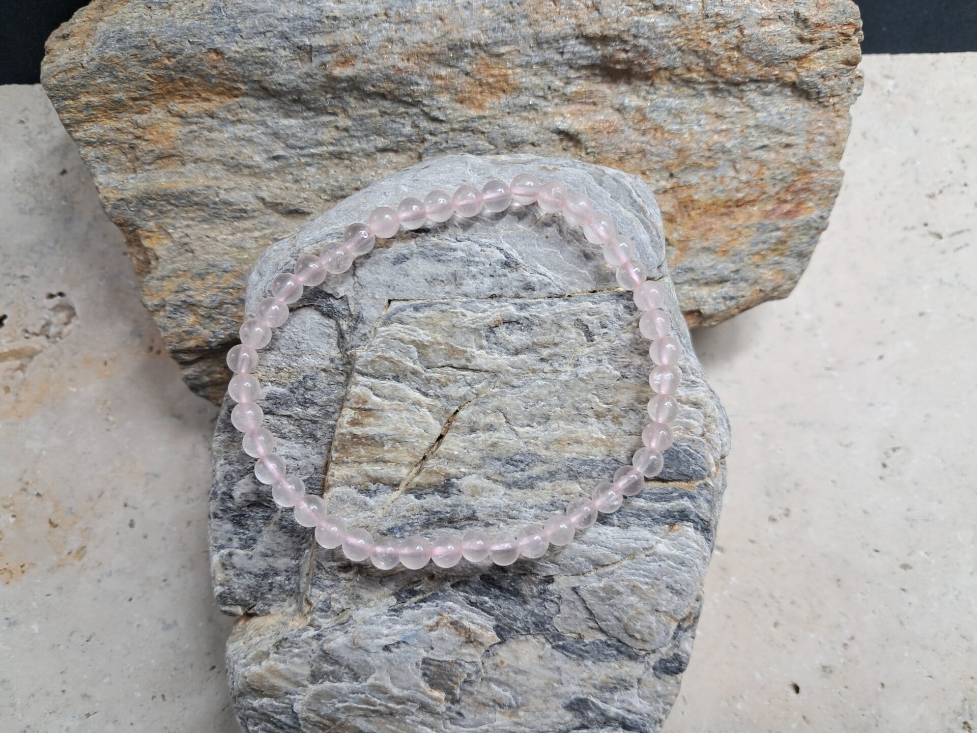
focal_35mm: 27
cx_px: 488
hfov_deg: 65.3
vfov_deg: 51.4
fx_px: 762
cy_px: 366
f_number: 1.8
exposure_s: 1/50
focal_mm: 4
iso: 50
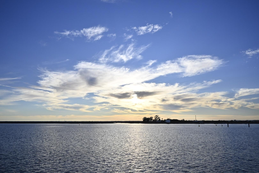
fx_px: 205
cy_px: 86
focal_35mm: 28
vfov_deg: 45.7
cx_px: 130
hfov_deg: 64.6
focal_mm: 19
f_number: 5
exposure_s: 1/1250
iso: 100
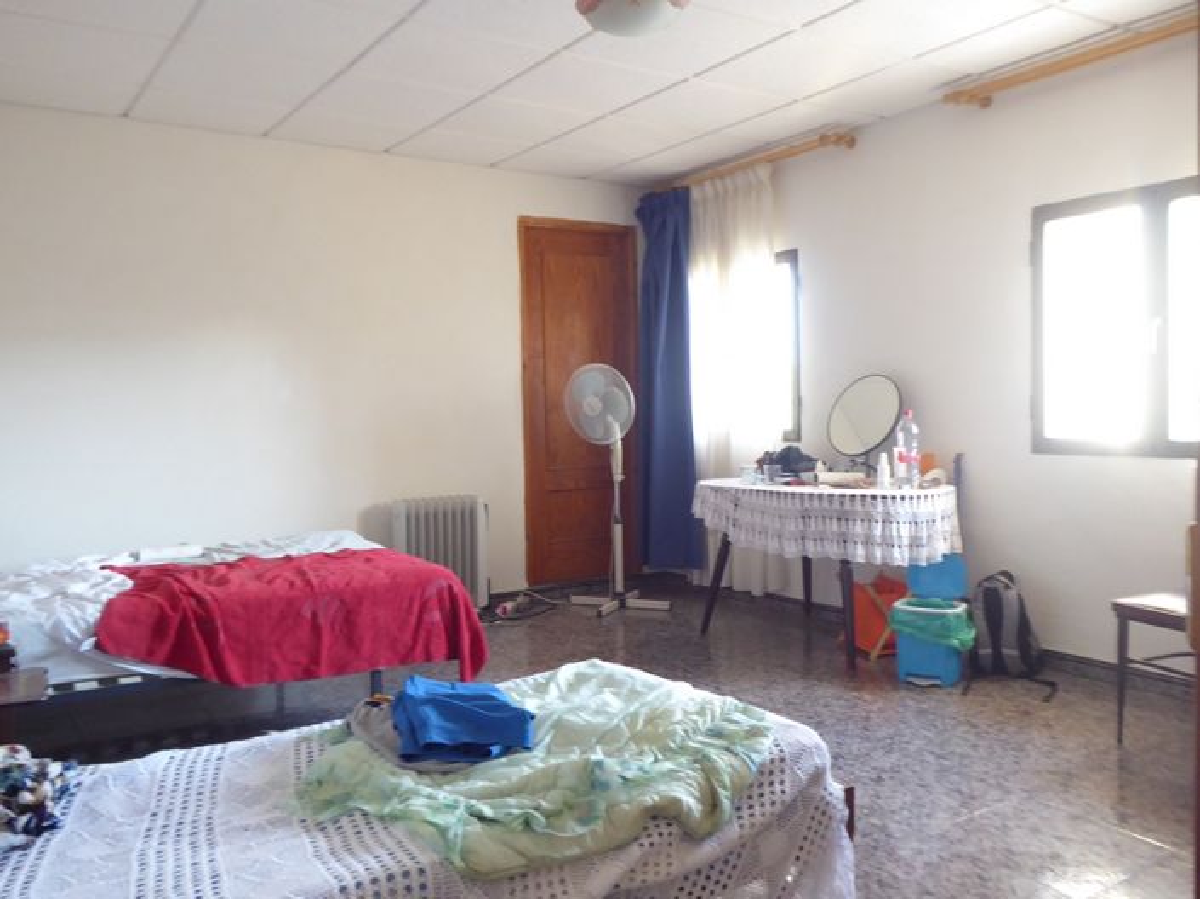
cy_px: 450
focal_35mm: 29
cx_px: 600
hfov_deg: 61.7
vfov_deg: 48.2
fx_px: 1005
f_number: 3.5
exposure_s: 1/8
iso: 400
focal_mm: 5
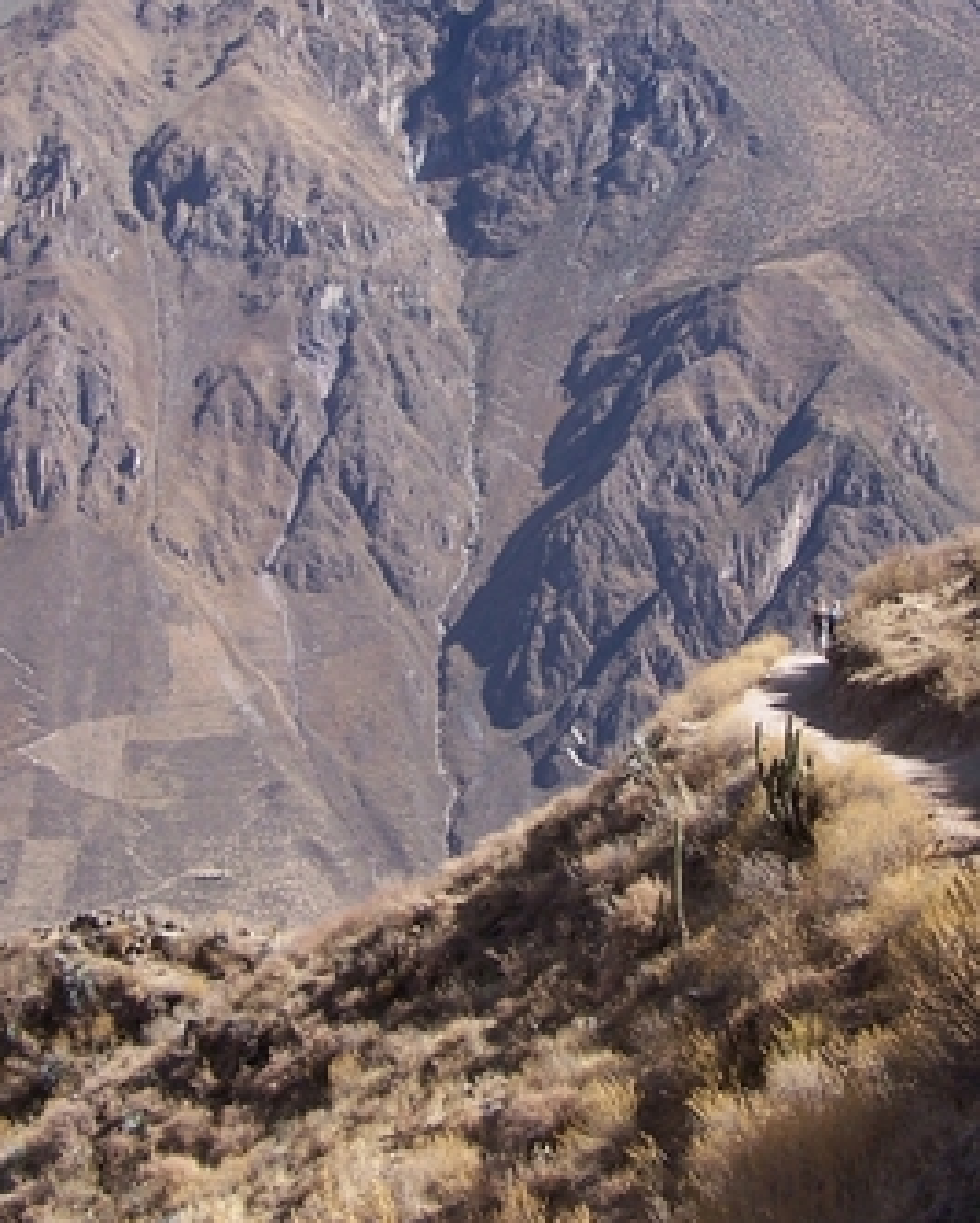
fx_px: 2427
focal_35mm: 67
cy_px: 413
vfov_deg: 28.1
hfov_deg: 22.8
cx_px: 549
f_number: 2.8
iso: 80
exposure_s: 1/1000
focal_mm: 6.3
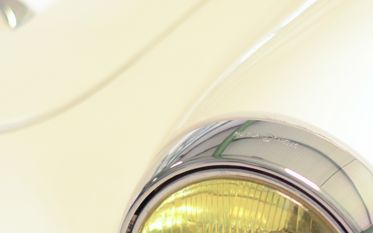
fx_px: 1789
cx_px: 351
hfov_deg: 11.8
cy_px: 260
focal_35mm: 176
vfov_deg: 7.4
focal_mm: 50
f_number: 2
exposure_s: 1/400
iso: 1000
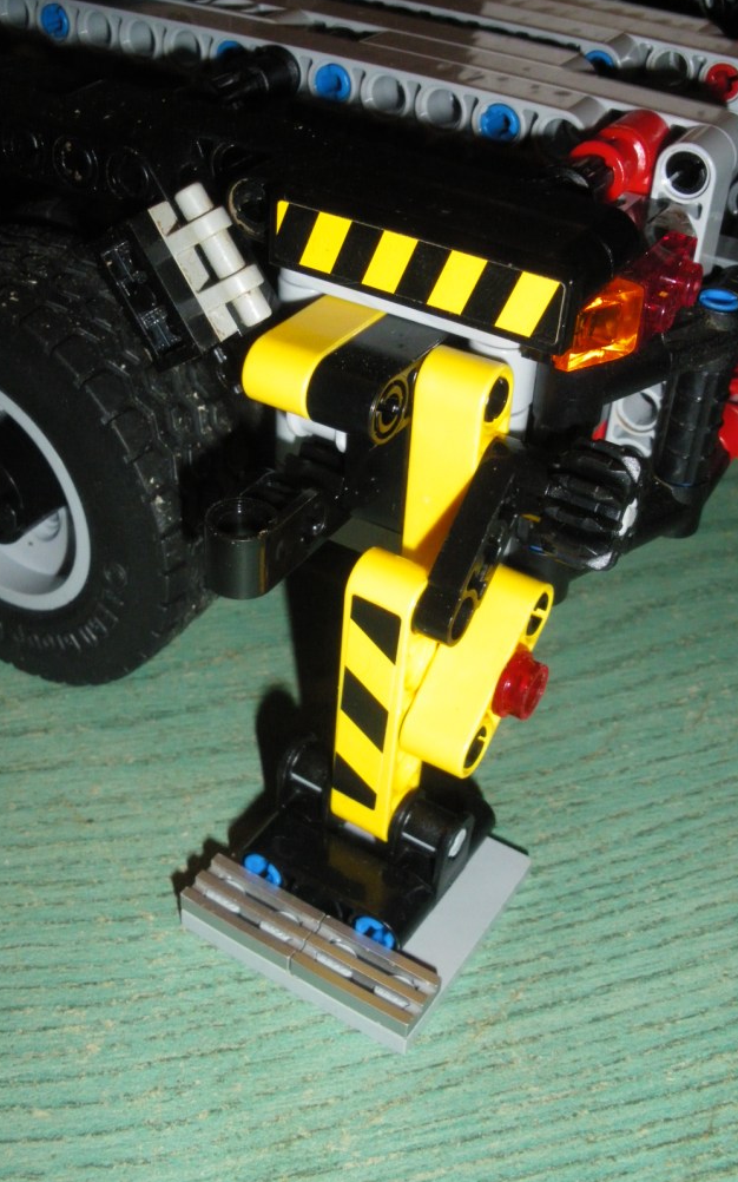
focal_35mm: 39
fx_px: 1255
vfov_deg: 50.4
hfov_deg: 32.7
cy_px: 582
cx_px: 312
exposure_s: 1/50
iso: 400
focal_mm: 6.3
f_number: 5.4
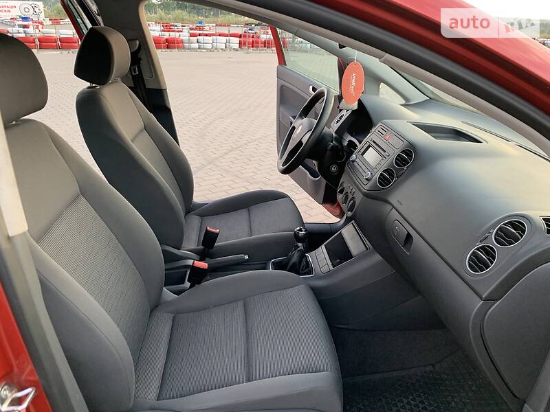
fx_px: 413
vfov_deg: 53.1
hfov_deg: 67.3
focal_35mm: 26
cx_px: 275
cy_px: 206
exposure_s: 1/60
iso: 125
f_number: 1.8
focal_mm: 4.2
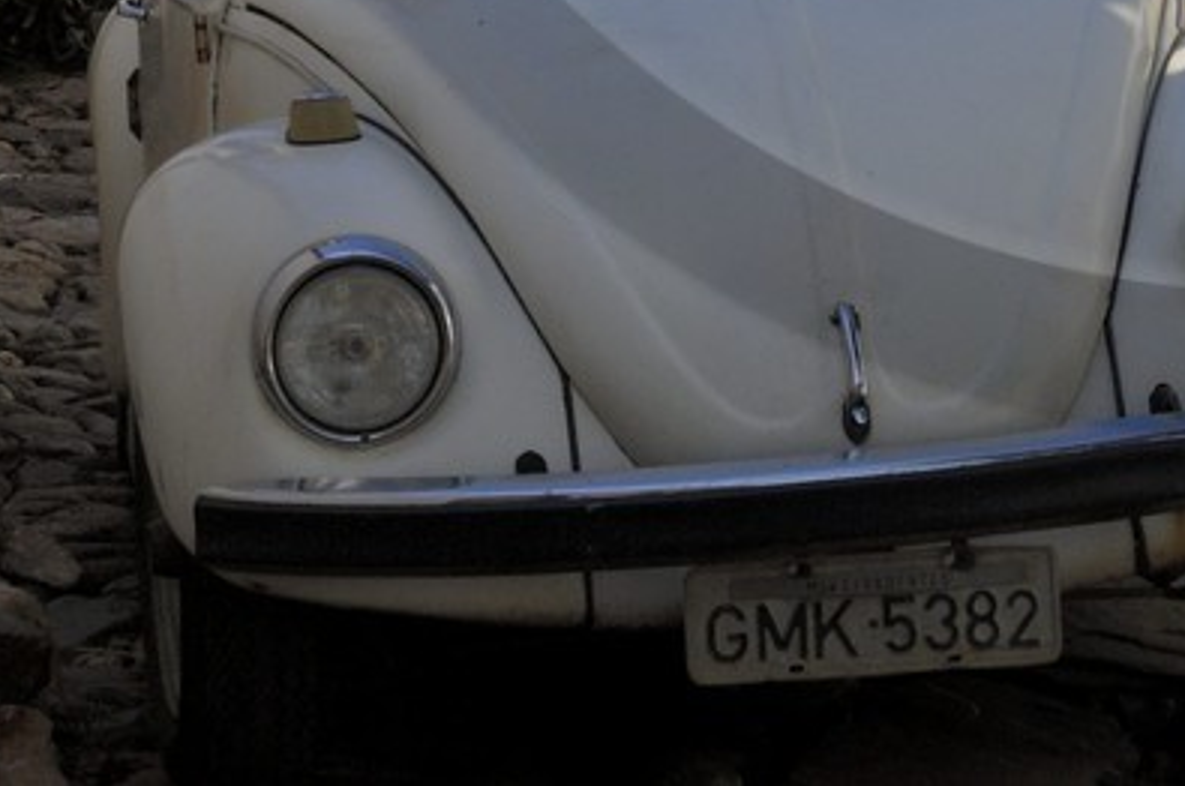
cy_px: -804
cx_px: 1311
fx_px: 5587
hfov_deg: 11.9
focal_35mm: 170
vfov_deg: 7.7
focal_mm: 28
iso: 100
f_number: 13
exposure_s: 1/160
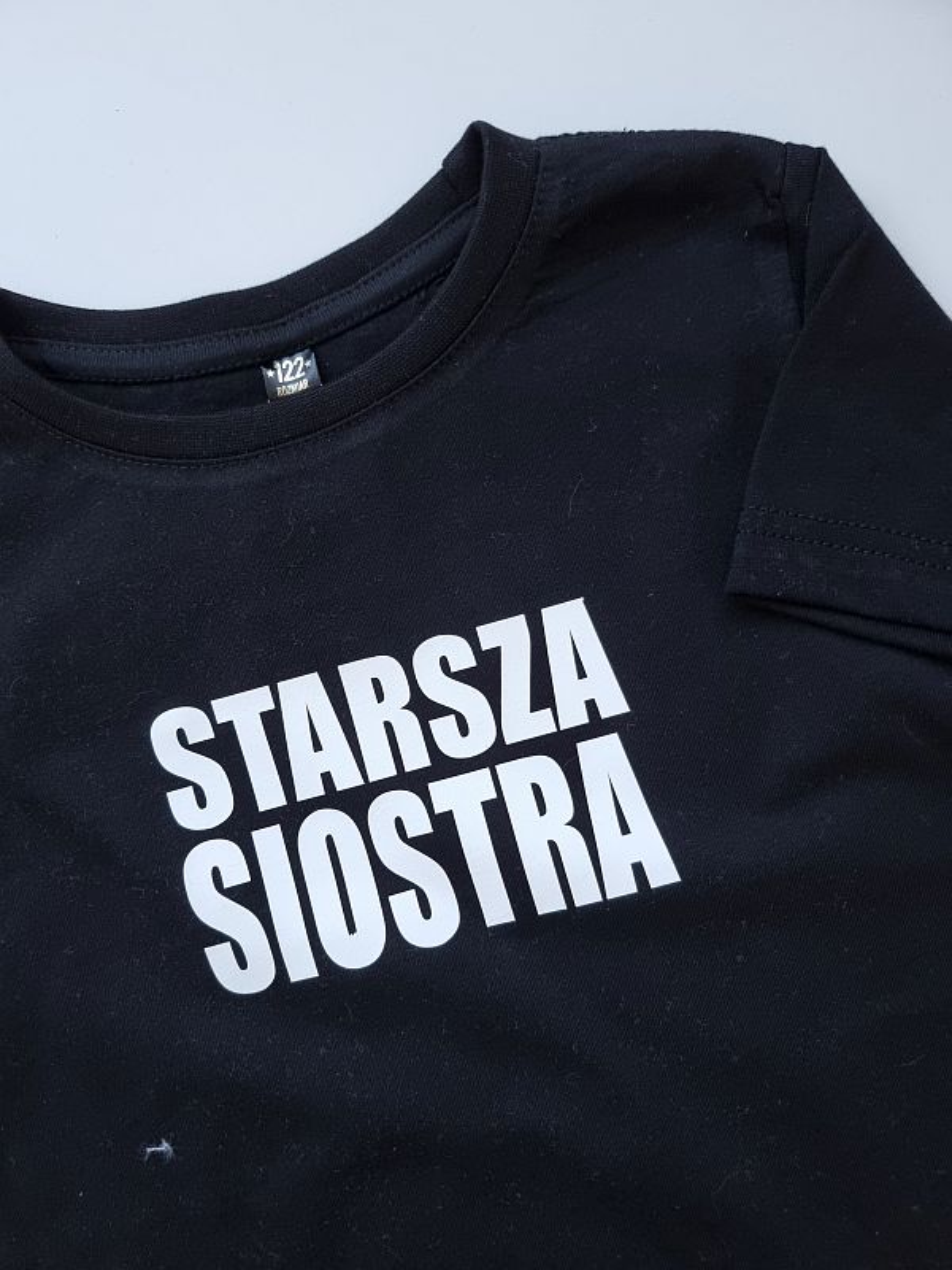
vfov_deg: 71.6
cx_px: 476
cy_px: 635
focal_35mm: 24
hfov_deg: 56.8
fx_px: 880
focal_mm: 6.7
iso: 250
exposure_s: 1/100
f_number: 1.8
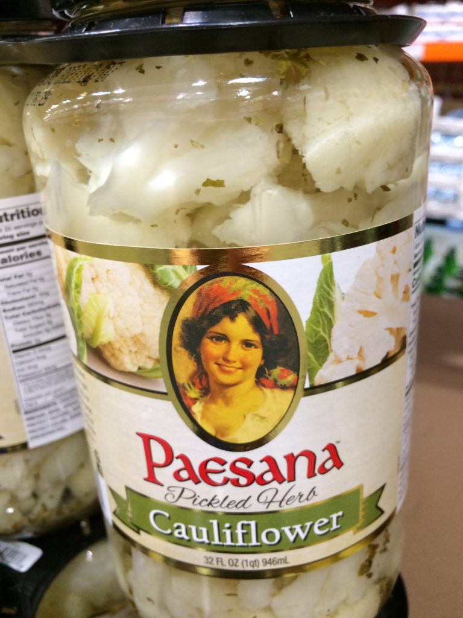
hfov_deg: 48.2
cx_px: 232
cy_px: 309
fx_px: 517
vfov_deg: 61.7
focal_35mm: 29
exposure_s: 1/30
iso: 160
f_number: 2.2
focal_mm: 4.15
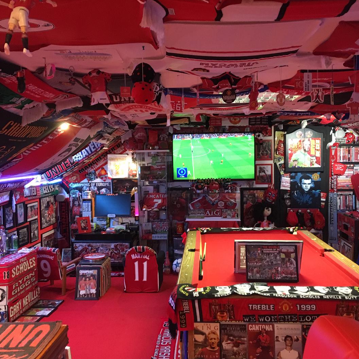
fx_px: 411
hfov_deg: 47.2
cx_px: 179
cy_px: 181
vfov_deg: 47.2
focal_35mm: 35
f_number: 2.2
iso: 200
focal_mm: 4.15
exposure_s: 1/17
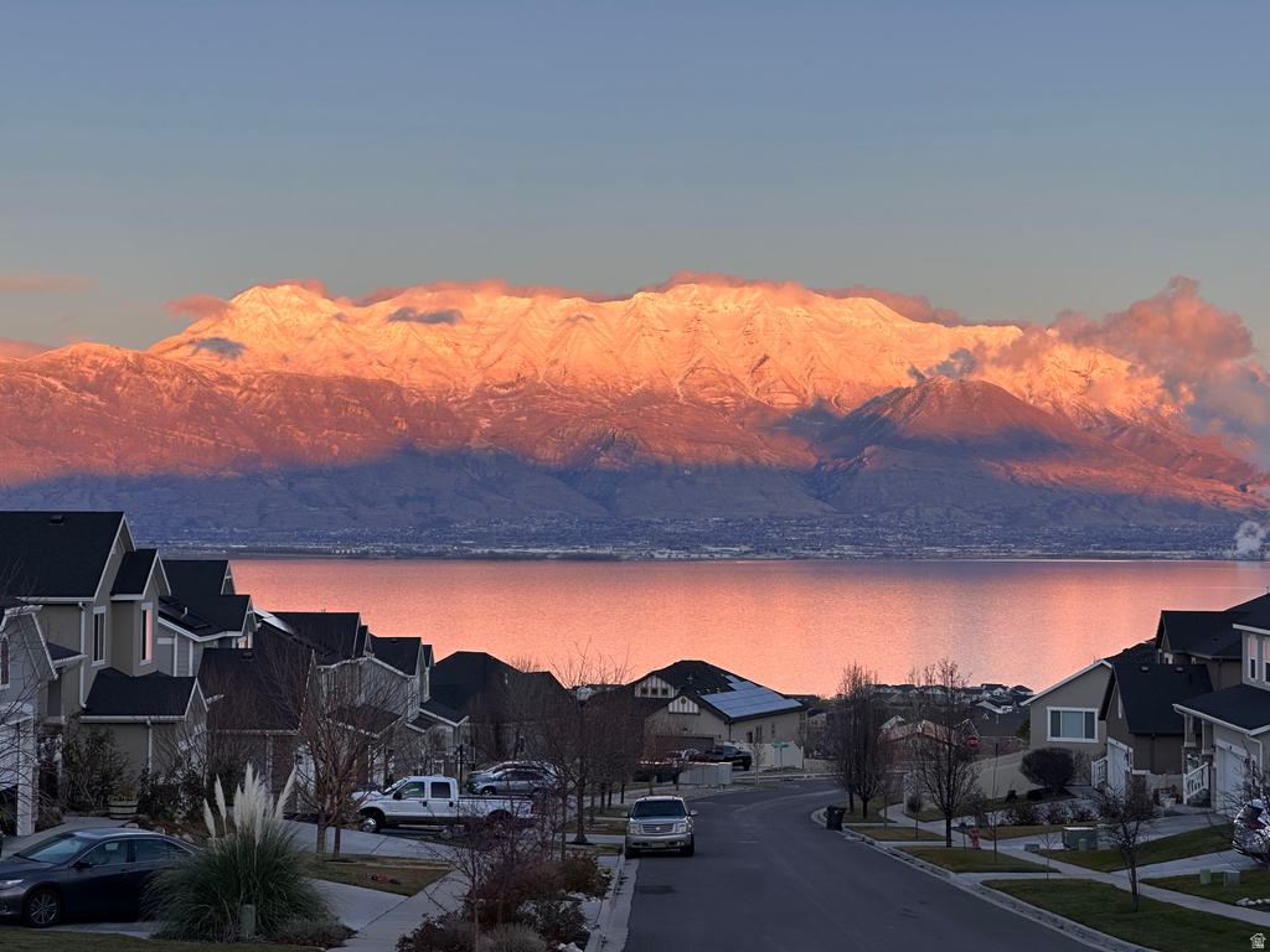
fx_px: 2825
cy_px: 476
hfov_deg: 25.3
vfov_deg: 19.1
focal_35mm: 77
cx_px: 635
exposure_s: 1/117
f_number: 2.8
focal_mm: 9
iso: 32
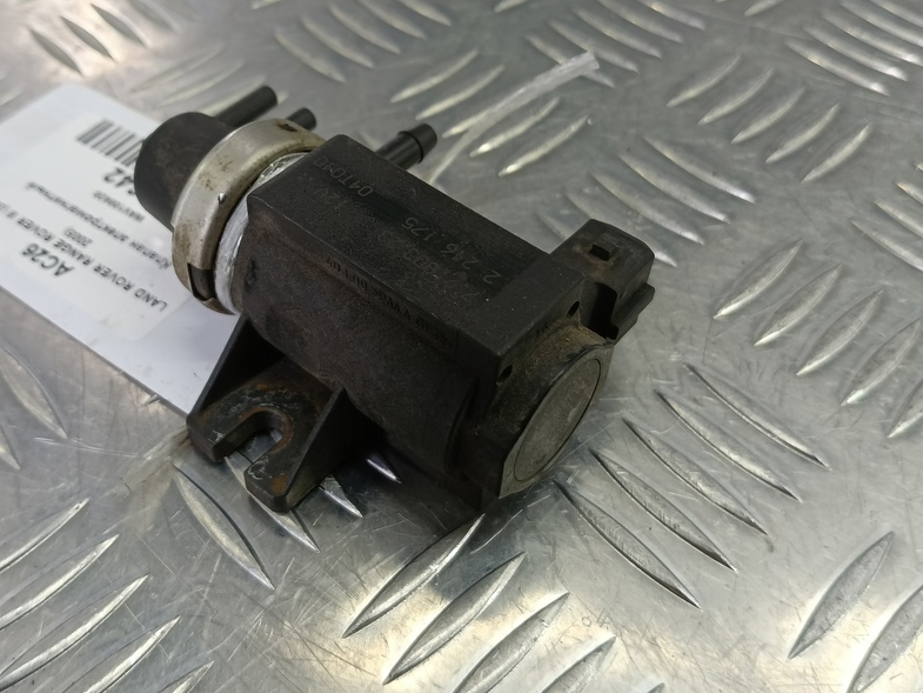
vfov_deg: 46.6
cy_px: 286
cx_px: 383
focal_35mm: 30
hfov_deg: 59.6
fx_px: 800
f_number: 1.6
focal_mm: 4.11
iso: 108
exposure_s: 1/50
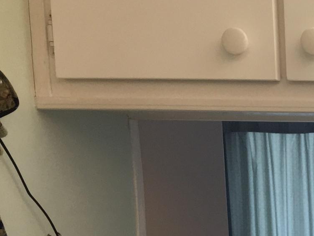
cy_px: 415
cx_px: 554
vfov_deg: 11.9
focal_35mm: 116
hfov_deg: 14.9
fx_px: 1053
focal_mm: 4.15
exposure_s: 1/30
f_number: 2.2
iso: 64
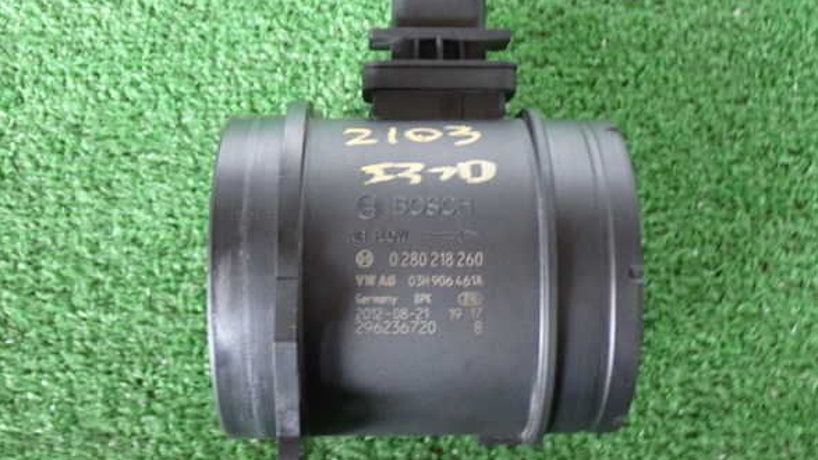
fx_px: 1063
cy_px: 222
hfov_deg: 42.1
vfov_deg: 24.4
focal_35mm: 49
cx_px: 415
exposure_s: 1/20
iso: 800
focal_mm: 7.84
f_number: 2.9
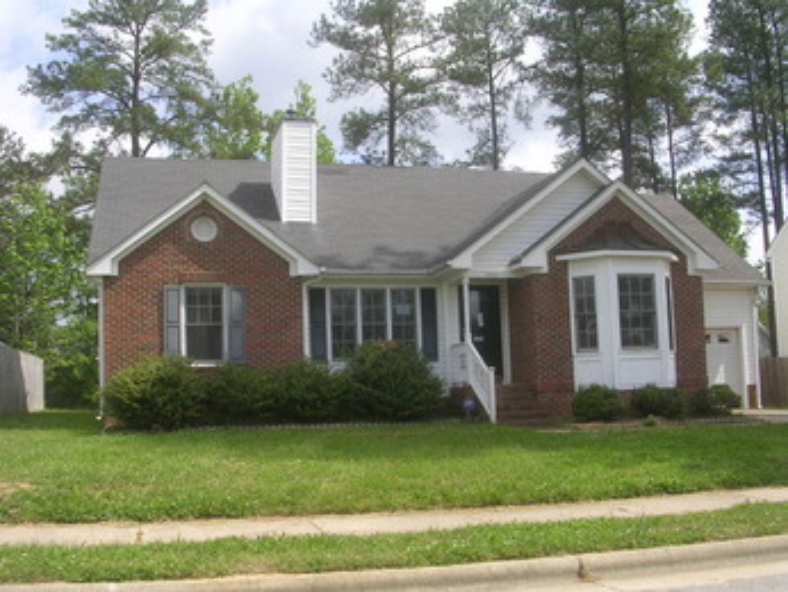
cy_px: 296
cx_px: 394
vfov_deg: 37.8
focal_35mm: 38
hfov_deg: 48.9
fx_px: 866
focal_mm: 5.8
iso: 50
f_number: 5.6
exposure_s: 1/222
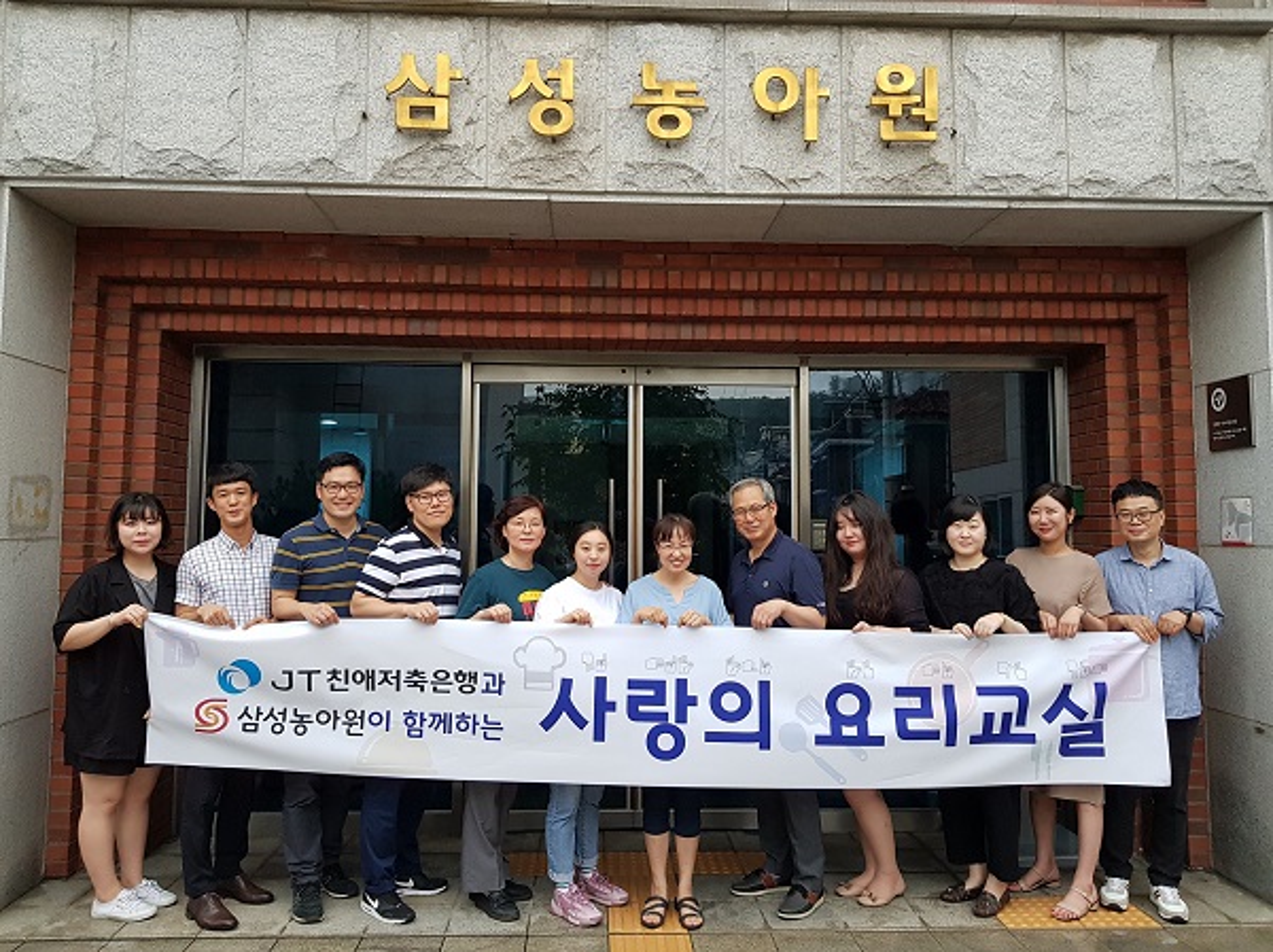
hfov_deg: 67.3
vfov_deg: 53.0
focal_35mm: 26
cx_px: 636
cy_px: 476
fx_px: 955
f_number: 1.7
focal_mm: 4.2
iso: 125
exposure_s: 1/60
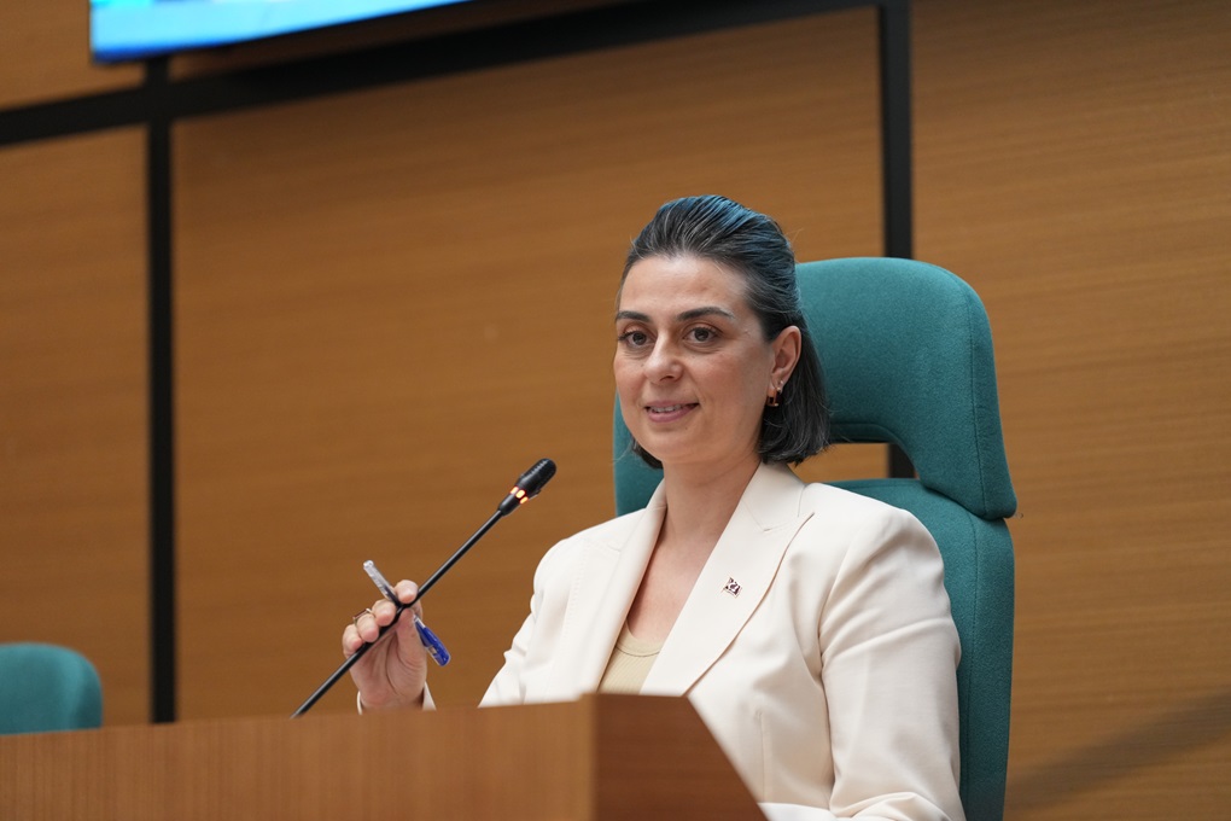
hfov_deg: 10.3
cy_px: 410
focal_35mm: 200
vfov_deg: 6.9
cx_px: 616
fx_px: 6838
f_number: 2.8
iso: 2000
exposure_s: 1/125
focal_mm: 200
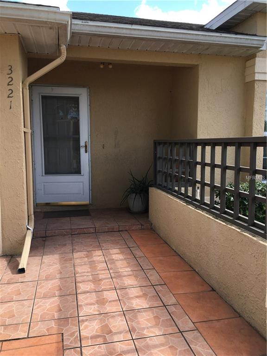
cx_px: 134
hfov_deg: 48.2
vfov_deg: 61.7
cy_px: 178
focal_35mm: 29
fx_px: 298
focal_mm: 4.15
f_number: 2.2
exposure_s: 1/359
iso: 25
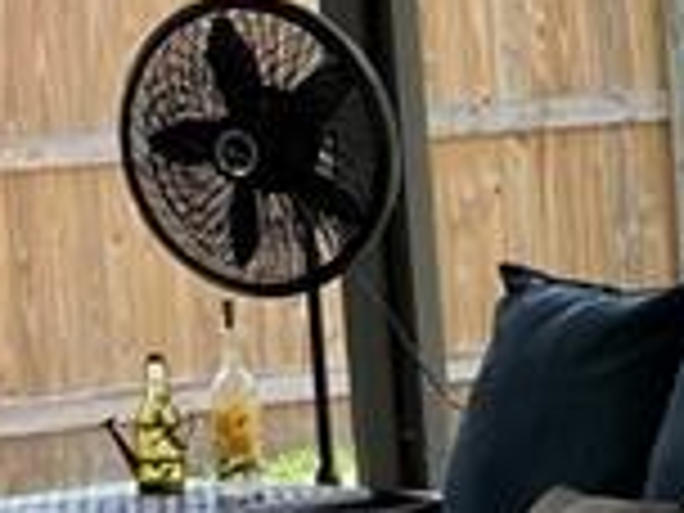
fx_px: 4367
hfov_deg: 8.9
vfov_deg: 6.7
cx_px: 756
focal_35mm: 221
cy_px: 518
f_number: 1.8
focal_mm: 3.99
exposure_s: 1/175
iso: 25
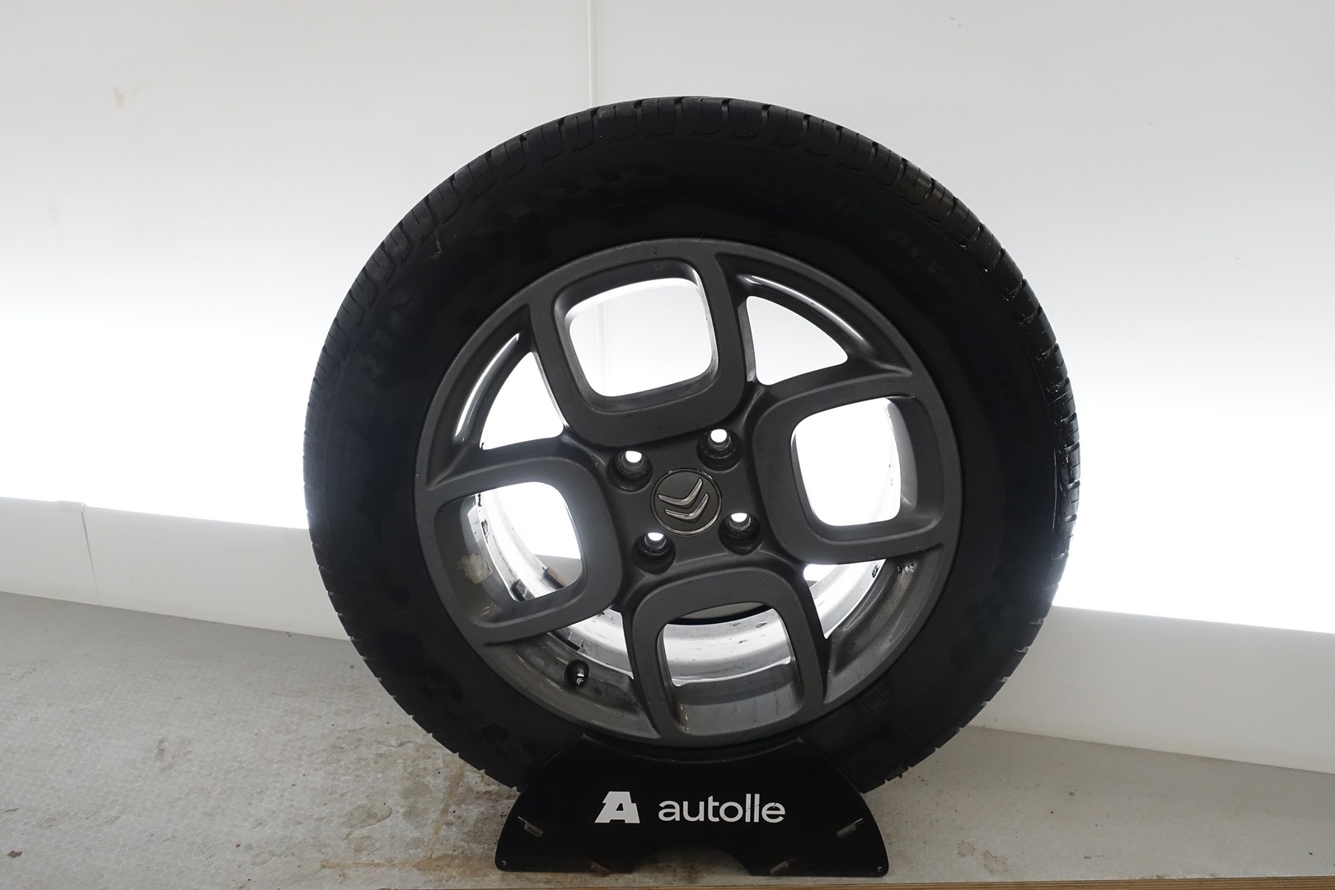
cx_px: 668
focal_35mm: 24
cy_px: 445
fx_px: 890
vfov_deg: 53.1
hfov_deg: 73.7
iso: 1000
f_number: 3.2
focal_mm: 8.8
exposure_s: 1/125
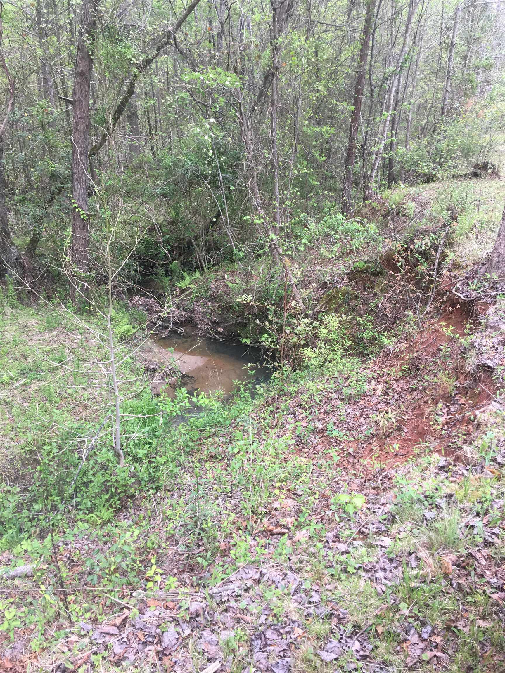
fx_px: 564
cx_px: 252
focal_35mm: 29
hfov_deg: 48.2
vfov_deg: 61.7
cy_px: 336
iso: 25
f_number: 2.2
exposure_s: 1/30
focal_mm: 4.15
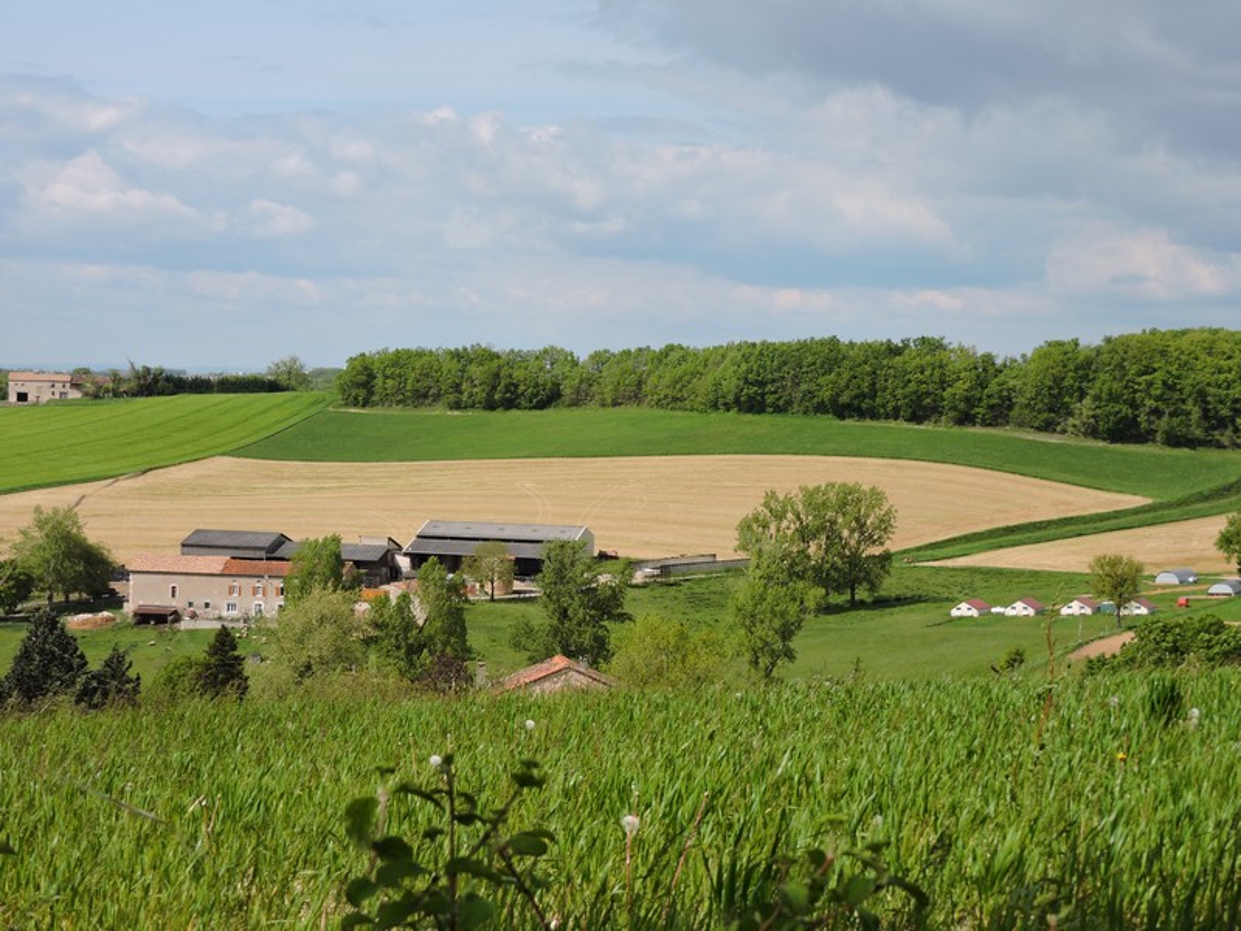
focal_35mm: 80
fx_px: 2868
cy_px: 466
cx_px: 620
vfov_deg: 18.4
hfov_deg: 24.4
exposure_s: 1/800
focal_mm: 14.3
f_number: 4.5
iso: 100
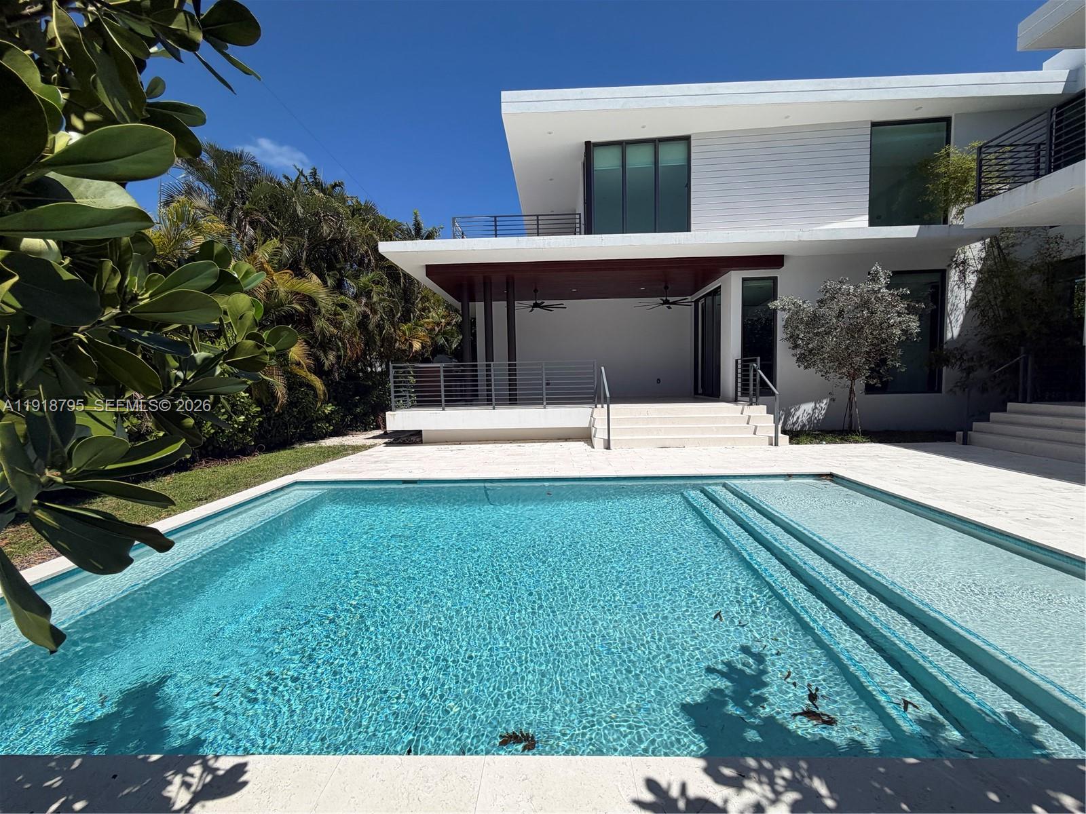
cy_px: 407
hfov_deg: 102.1
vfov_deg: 85.7
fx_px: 439
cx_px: 543
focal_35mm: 14
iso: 20
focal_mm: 2.22
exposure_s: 1/1613
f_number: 2.2
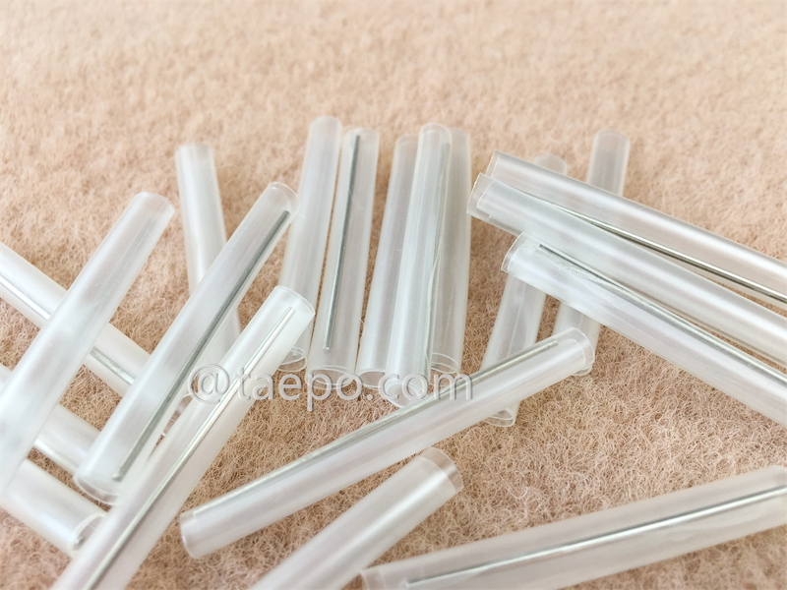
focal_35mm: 29
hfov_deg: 61.7
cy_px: 295
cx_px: 394
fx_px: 659
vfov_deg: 48.2
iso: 25
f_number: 2.2
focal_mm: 4.15
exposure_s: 1/100
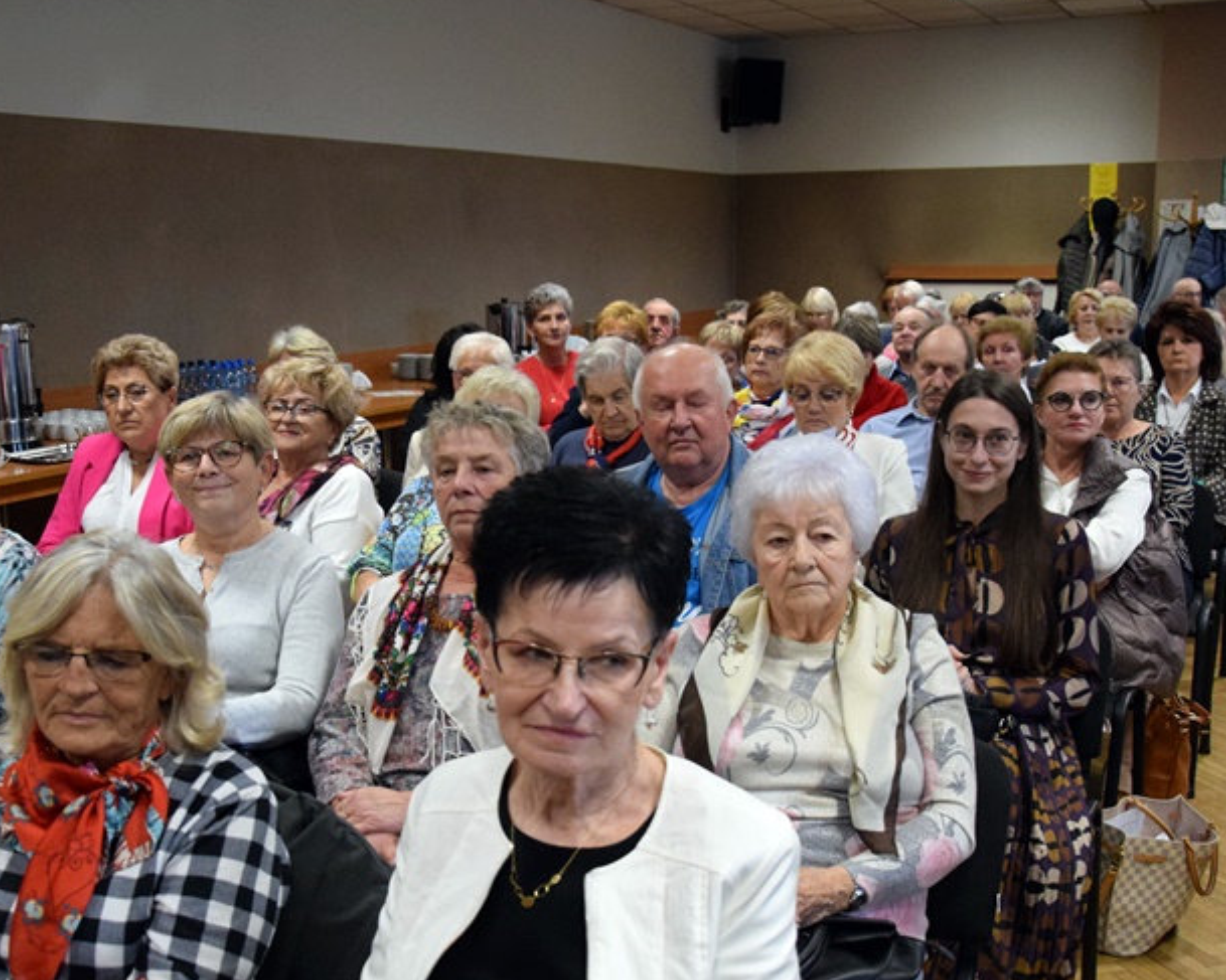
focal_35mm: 44
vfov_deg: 34.3
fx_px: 1585
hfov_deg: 42.2
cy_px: 590
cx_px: 558
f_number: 4.5
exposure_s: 1/100
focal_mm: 21
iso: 2500
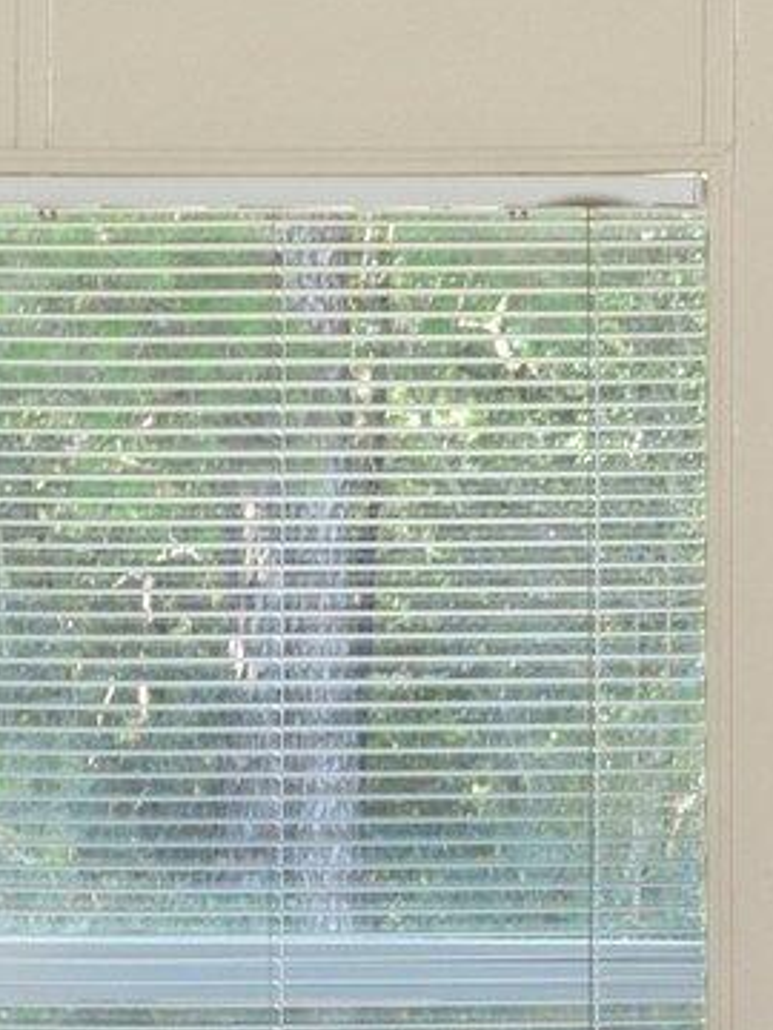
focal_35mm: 164
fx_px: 4883
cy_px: 953
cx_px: 2033
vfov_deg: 12.0
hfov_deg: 8.1
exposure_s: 1/6
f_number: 8
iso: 800
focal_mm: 30
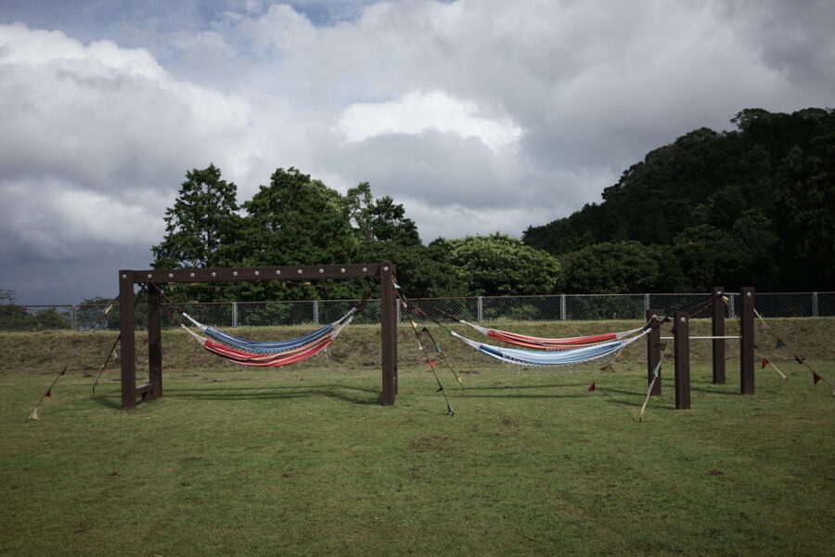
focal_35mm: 35
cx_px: 418
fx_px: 812
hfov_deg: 54.4
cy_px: 278
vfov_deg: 37.9
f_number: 2.8
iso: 100
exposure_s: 1/4000
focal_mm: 35
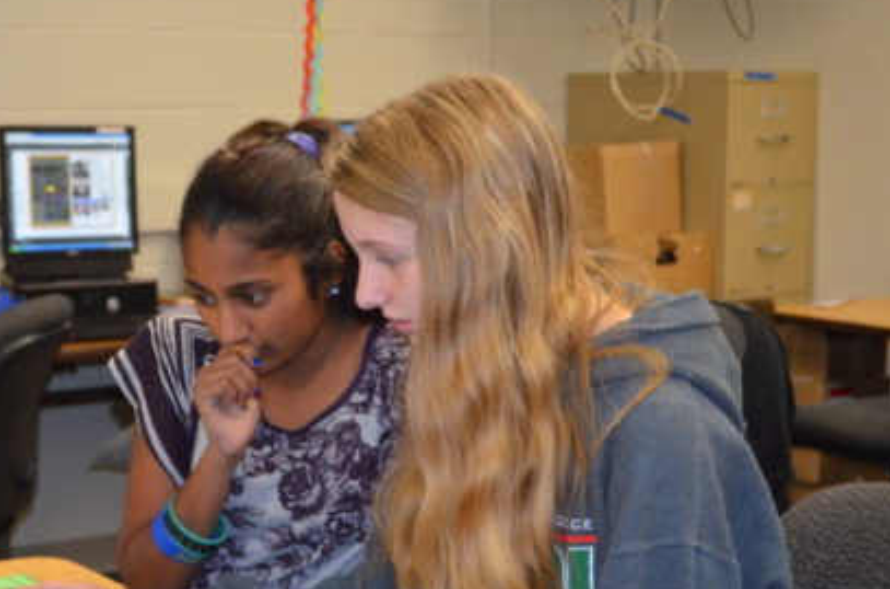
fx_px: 2071
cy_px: 384
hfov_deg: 24.0
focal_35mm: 84
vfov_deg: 16.1
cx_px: 245
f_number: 5
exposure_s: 1/60
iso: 1800
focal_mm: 38
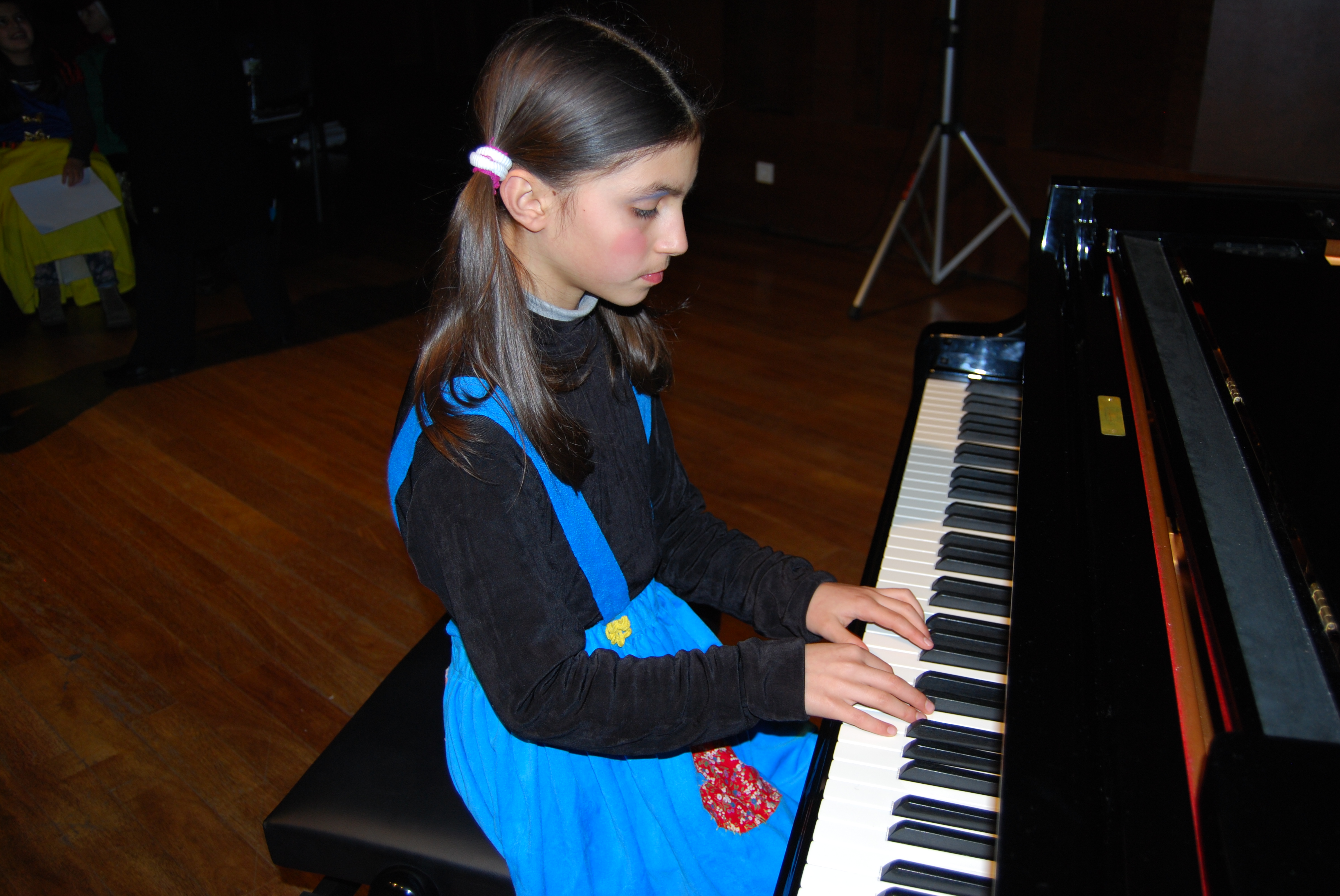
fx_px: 1230
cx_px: 670
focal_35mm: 33
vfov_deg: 40.1
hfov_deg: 57.2
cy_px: 448
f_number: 3.8
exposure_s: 1/60
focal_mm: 22
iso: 200
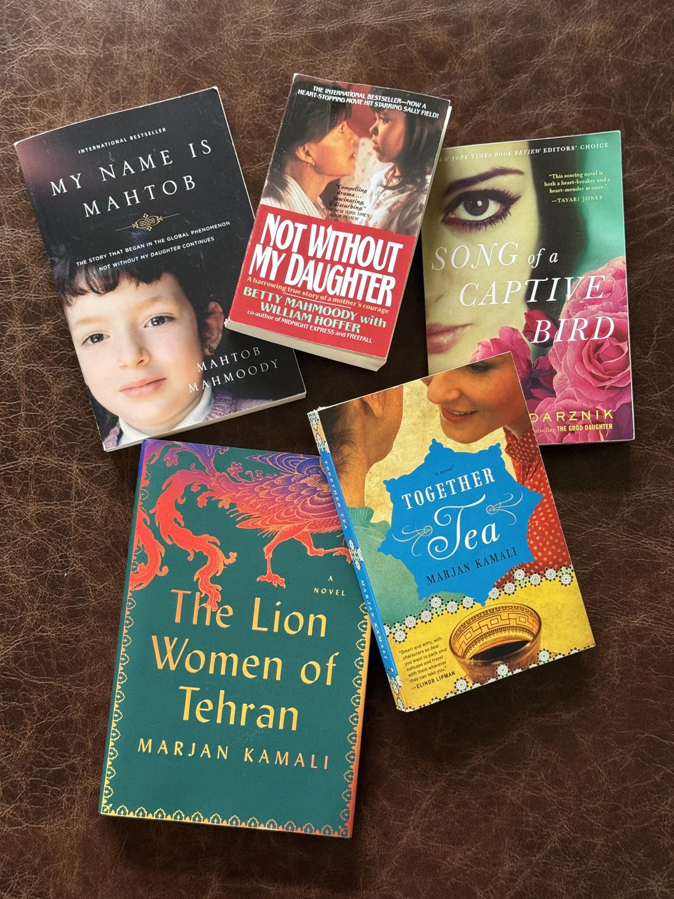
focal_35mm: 48
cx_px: 337
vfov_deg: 39.7
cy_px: 450
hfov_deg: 30.3
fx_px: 1246
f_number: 1.78
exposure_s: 1/60
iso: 200
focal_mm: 6.76
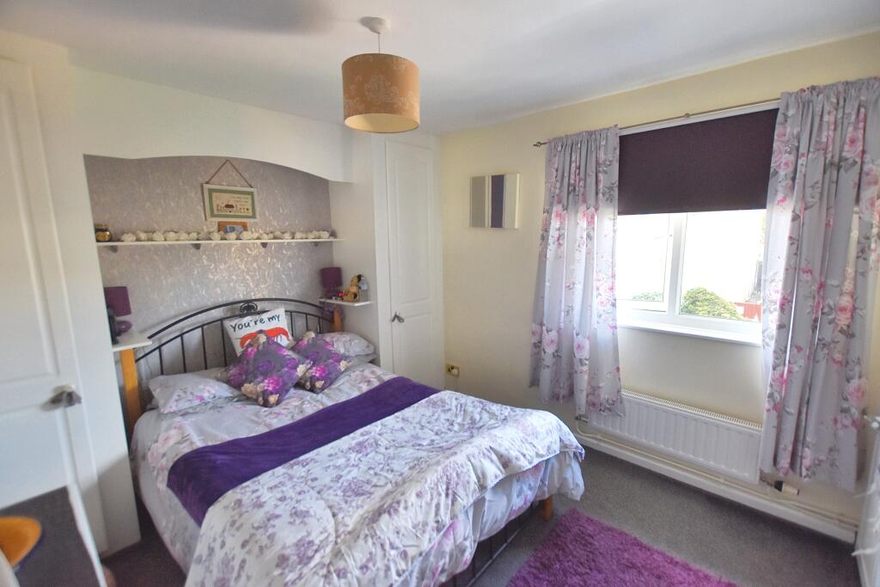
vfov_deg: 77.3
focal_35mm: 15
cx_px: 440
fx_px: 367
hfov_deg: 100.4
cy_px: 294
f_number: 3.5
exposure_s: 1/250
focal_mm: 10
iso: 560
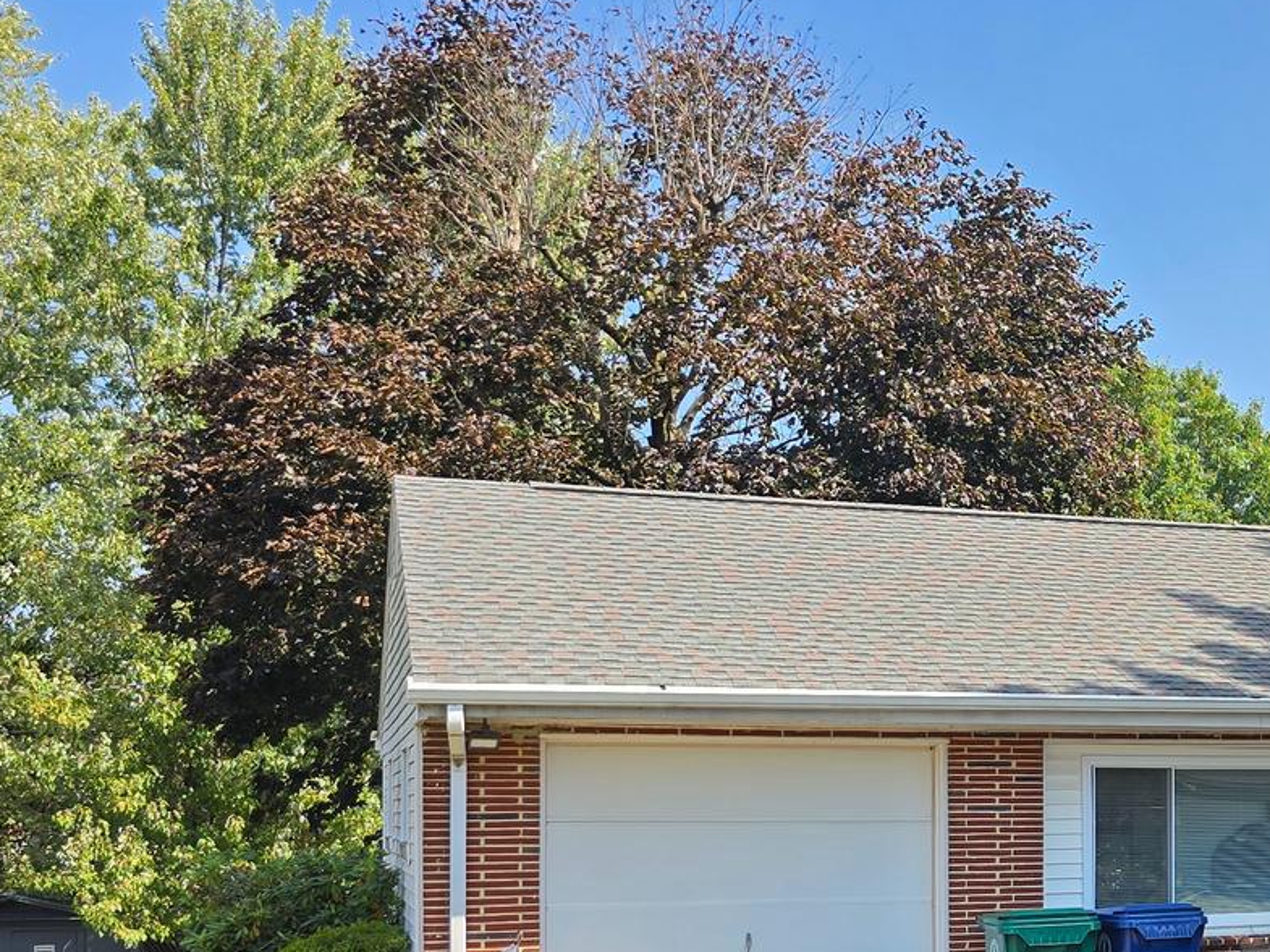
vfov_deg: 24.0
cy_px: 782
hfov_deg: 27.9
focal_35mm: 60
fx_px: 2202
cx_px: 1553
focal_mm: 6.3
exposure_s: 1/483
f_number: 1.7
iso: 12
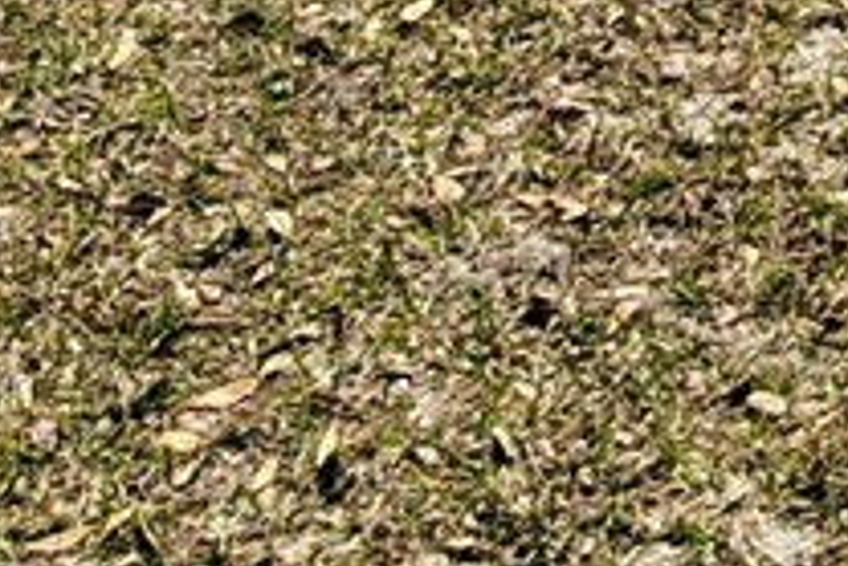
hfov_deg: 10.3
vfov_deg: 6.0
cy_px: -1702
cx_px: 1349
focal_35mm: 192
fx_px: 4526
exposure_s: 1/3065
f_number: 1.8
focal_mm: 5.56
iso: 100
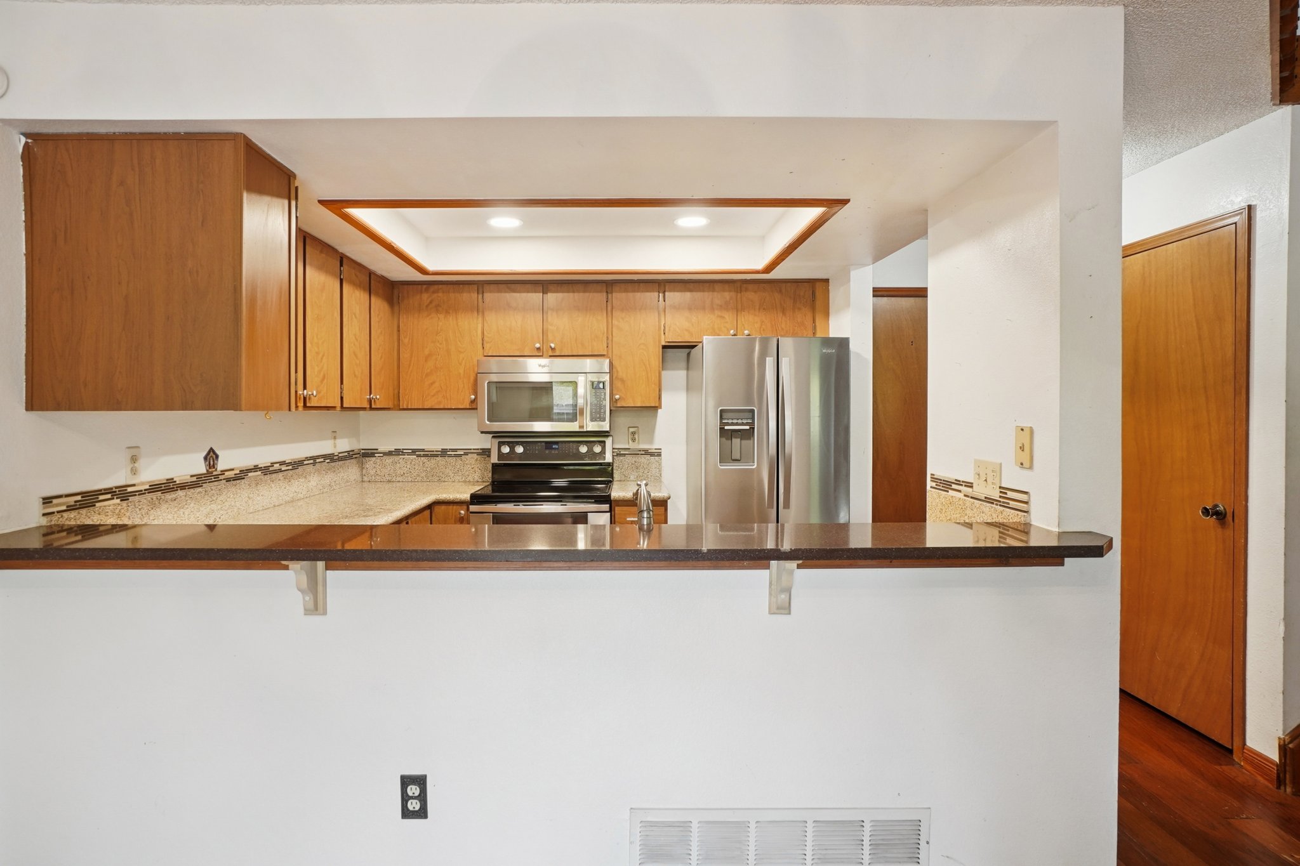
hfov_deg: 90.0
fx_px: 650
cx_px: 650
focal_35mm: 18
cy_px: 433
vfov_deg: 67.4
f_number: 8
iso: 400
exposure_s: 1/10
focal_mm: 12
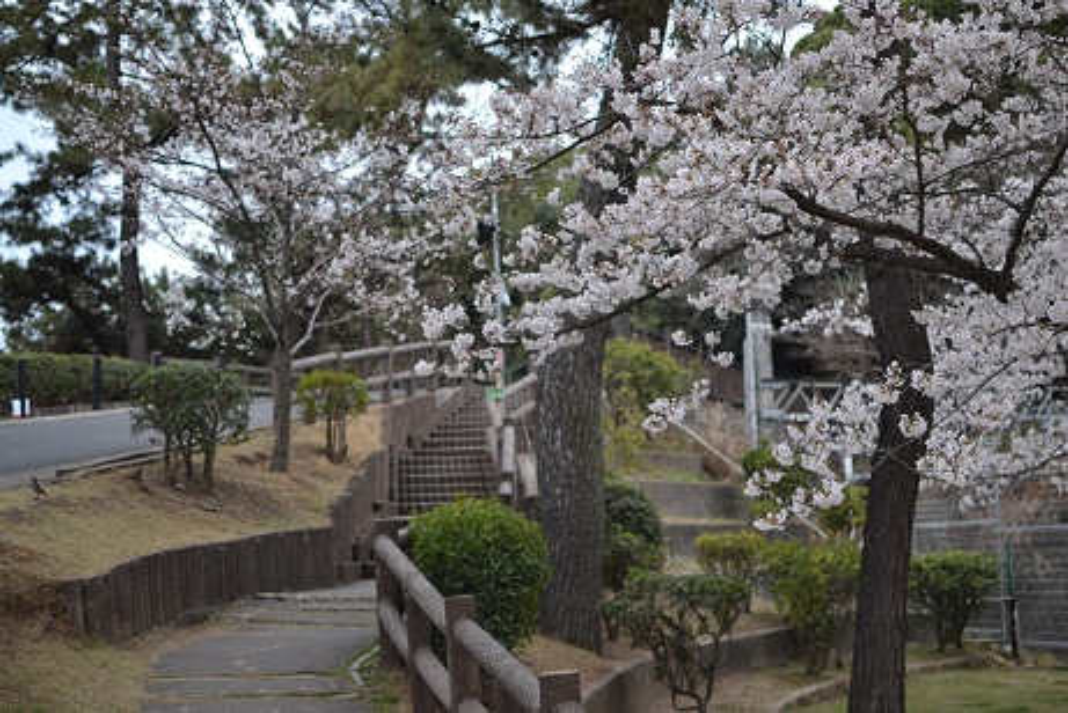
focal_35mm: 52
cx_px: 534
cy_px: 356
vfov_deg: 25.8
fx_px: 1558
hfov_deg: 37.8
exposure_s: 1/60
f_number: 2
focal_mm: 35
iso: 400
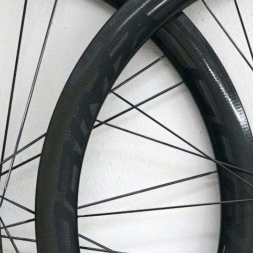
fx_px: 1455
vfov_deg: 9.9
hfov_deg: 9.9
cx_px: 141
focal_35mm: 176
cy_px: 226
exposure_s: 1/160
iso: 2000
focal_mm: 50
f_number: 4.5
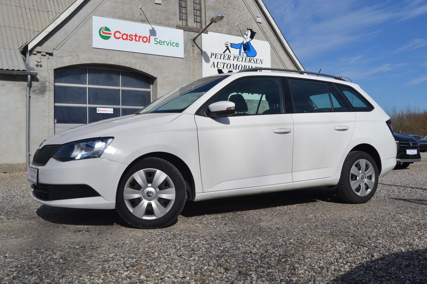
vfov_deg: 36.9
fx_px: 427
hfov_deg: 53.1
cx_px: 214
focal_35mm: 36
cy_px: 142
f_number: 10
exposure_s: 1/400
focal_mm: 24
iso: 100
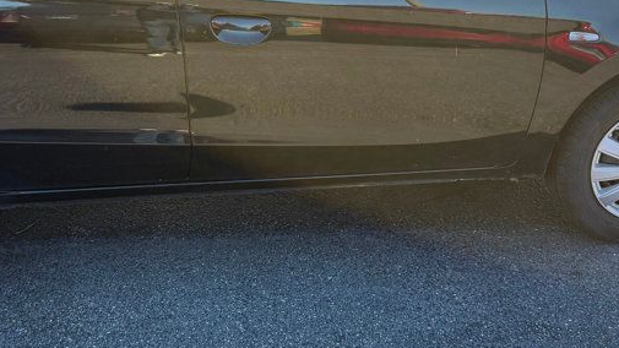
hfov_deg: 39.0
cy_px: 81
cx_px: 249
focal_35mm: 53
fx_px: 870
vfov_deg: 22.4
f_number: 1.78
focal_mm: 6.76
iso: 100
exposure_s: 1/757
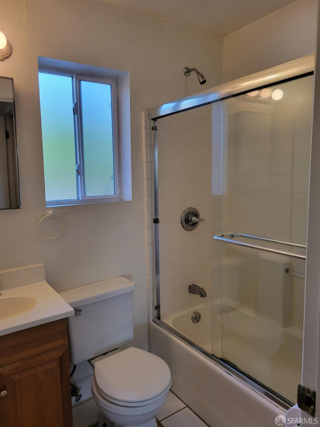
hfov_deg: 53.1
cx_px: 160
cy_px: 214
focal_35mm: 26
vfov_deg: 67.3
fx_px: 320
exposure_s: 1/120
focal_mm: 5.4
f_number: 1.8
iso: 80
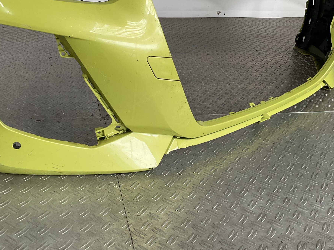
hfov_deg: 44.5
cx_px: 128
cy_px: 77
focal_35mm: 42
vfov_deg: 33.9
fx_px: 405
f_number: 1.8
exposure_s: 1/100
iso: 64
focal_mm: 3
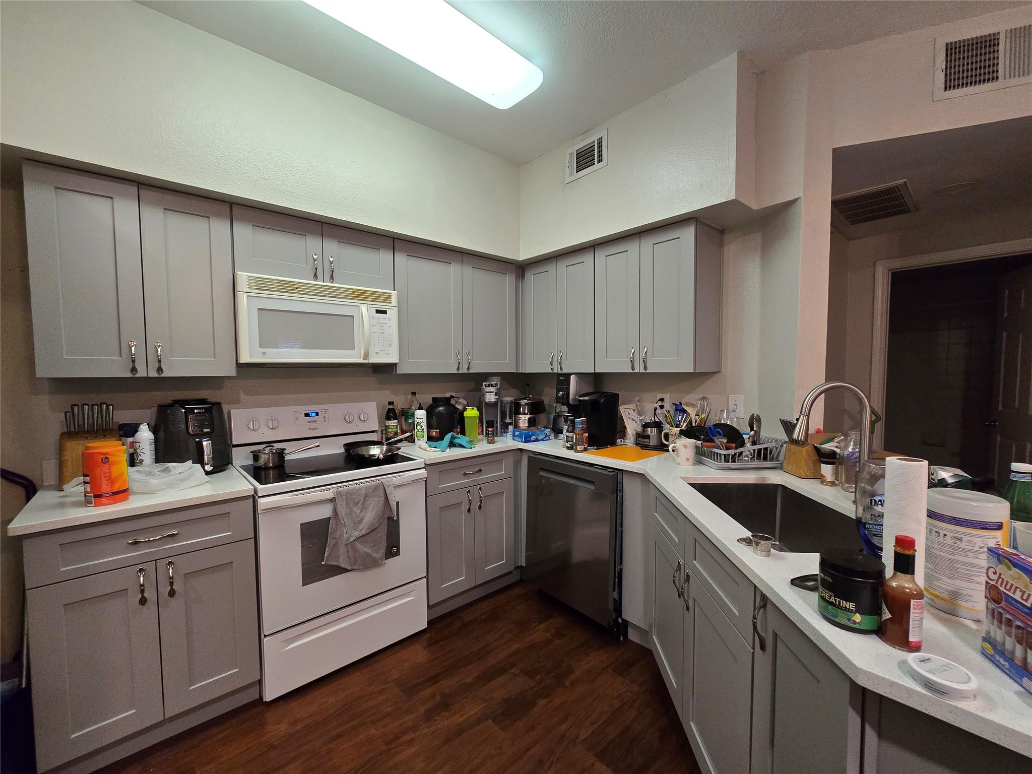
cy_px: 387
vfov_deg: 89.9
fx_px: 388
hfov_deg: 106.2
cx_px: 516
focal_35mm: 13
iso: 400
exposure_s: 1/60
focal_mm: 2.2
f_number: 2.2
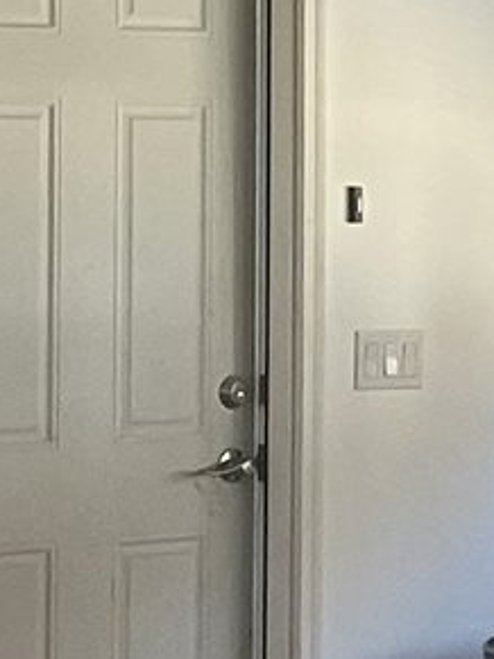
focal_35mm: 222
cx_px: 469
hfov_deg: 6.7
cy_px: 172
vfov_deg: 8.9
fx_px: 4227
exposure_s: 1/60
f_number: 1.8
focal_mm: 3.99
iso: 80
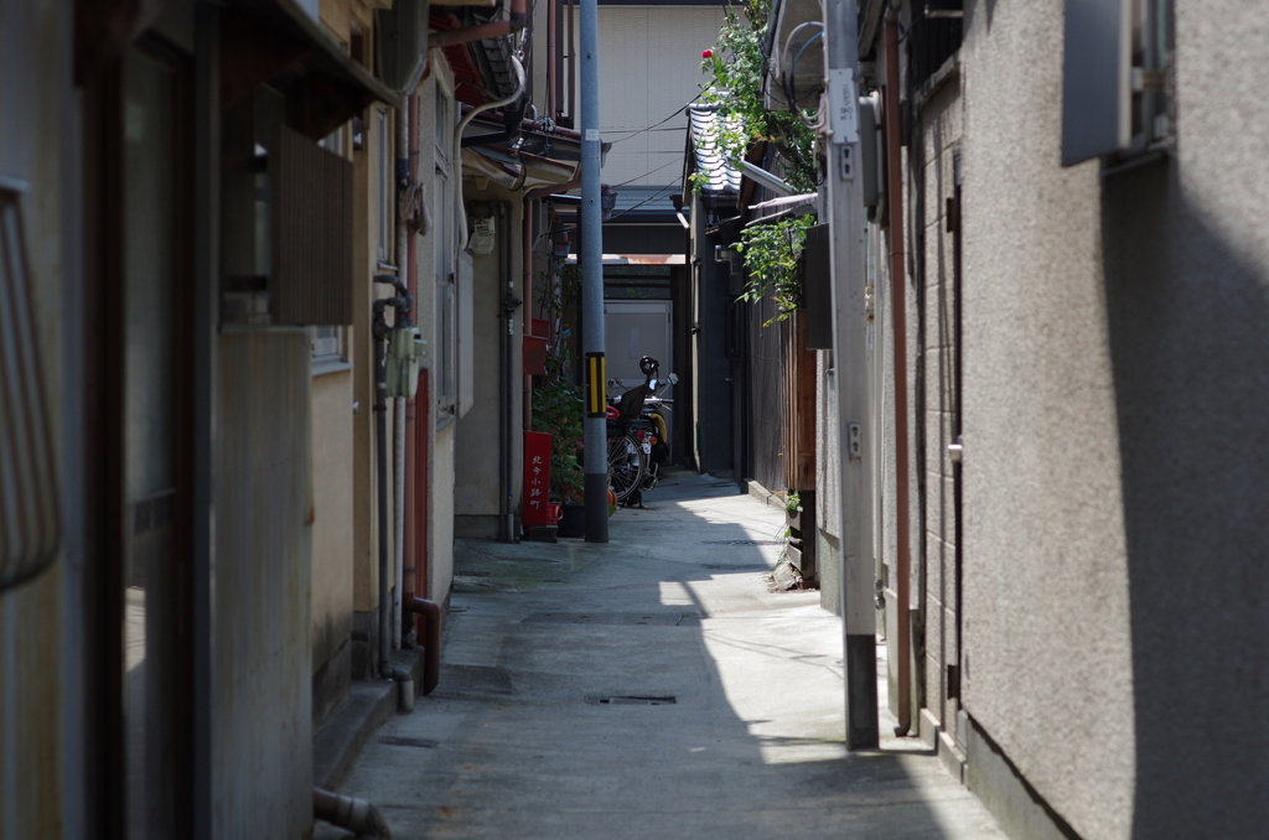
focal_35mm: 105
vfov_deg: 13.0
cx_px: 634
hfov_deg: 19.5
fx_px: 3693
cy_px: 420
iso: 100
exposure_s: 1/500
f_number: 4
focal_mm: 70
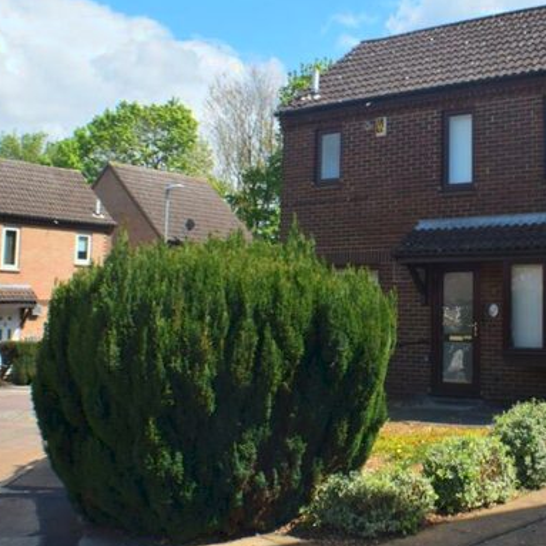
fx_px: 999
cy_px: 226
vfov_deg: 30.5
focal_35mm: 56
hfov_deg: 29.7
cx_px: 455
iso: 400
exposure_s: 1/320
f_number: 11
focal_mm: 24
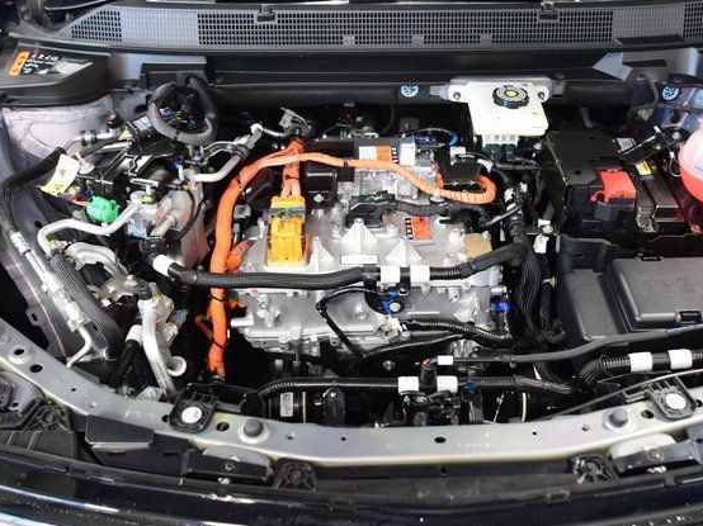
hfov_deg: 46.8
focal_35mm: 40
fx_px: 812
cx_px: 379
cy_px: 258
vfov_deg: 35.9
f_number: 2.8
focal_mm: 24
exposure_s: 1/40
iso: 1600
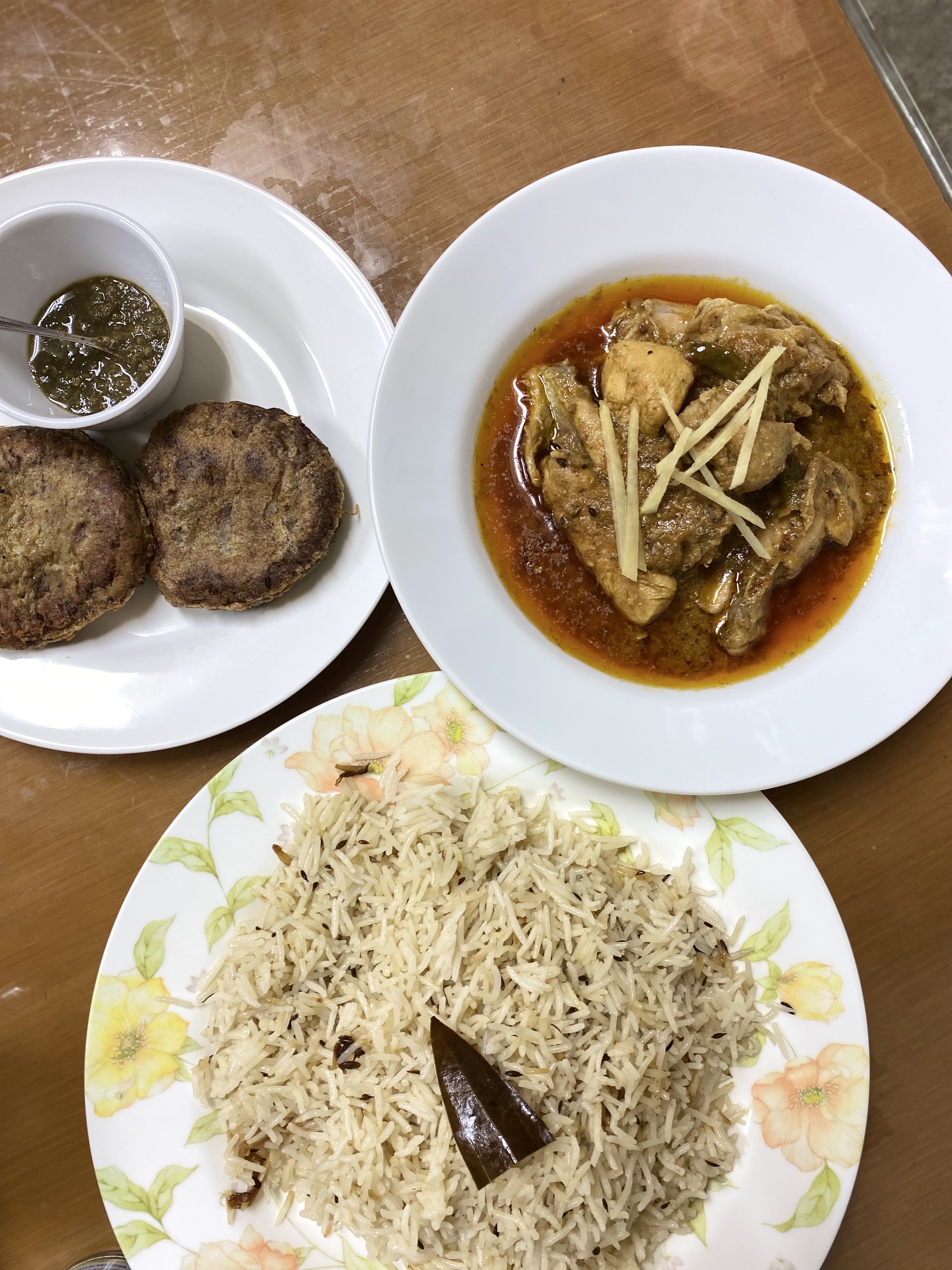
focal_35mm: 26
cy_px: 635
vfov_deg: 67.3
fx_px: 953
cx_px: 476
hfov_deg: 53.1
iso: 125
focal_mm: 4.25
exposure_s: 1/60
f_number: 1.8
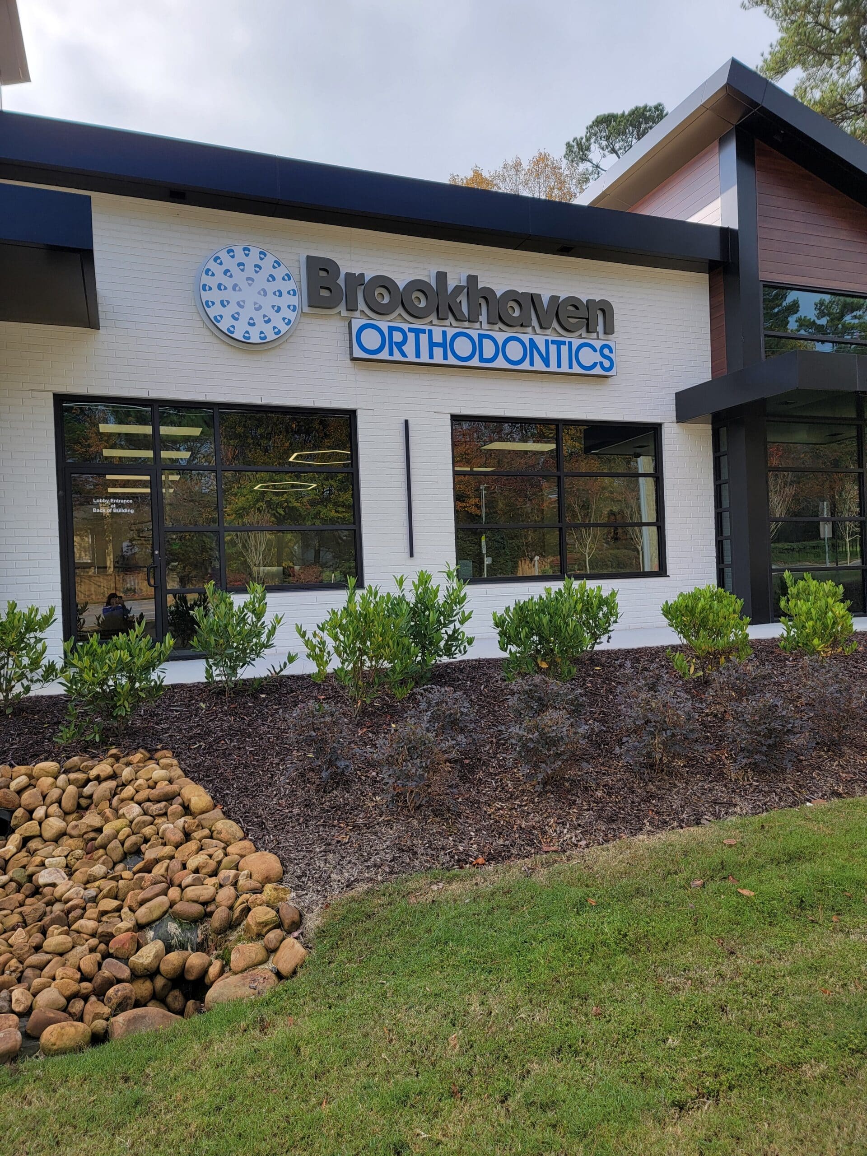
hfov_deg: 56.8
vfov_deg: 71.6
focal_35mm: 24
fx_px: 801
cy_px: 578
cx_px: 434
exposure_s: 1/420
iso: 16
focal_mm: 6.7
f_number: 1.8
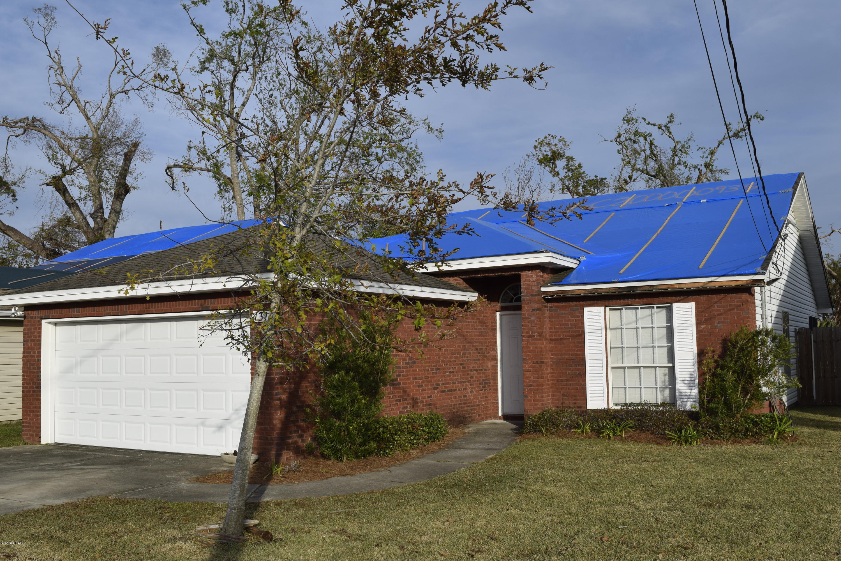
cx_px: 420
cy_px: 280
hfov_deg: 53.1
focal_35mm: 36
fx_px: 841
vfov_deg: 36.9
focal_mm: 24
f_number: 11
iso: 200
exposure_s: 1/500
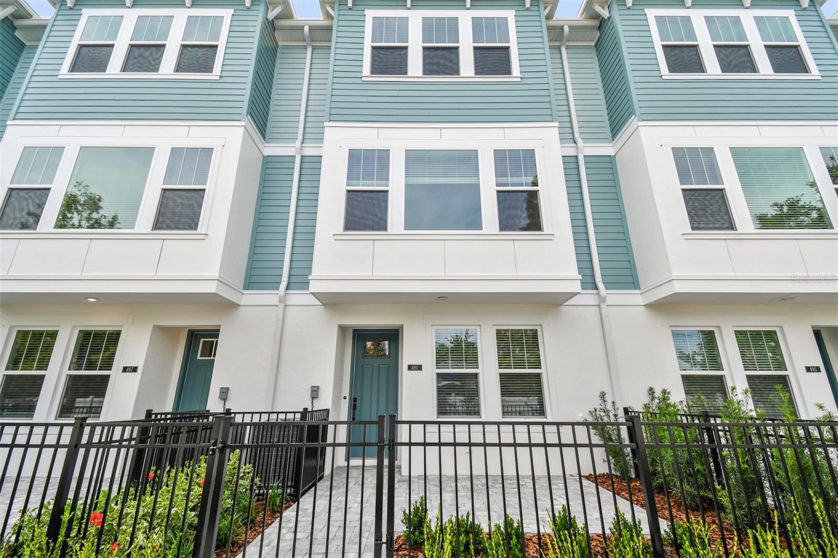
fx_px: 349
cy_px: 279
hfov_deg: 100.4
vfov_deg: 77.3
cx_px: 419
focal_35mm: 15
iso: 100
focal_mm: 10
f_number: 7.1
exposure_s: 1/200
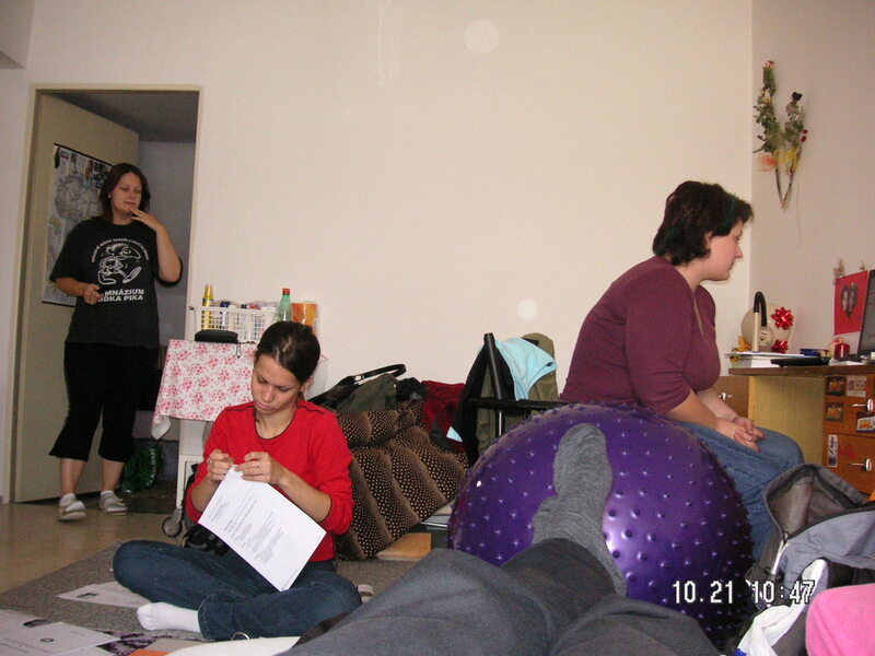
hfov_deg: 50.1
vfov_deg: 38.7
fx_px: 935
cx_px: 438
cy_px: 328
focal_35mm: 37
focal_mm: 6.1
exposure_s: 1/45
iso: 160
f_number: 2.8
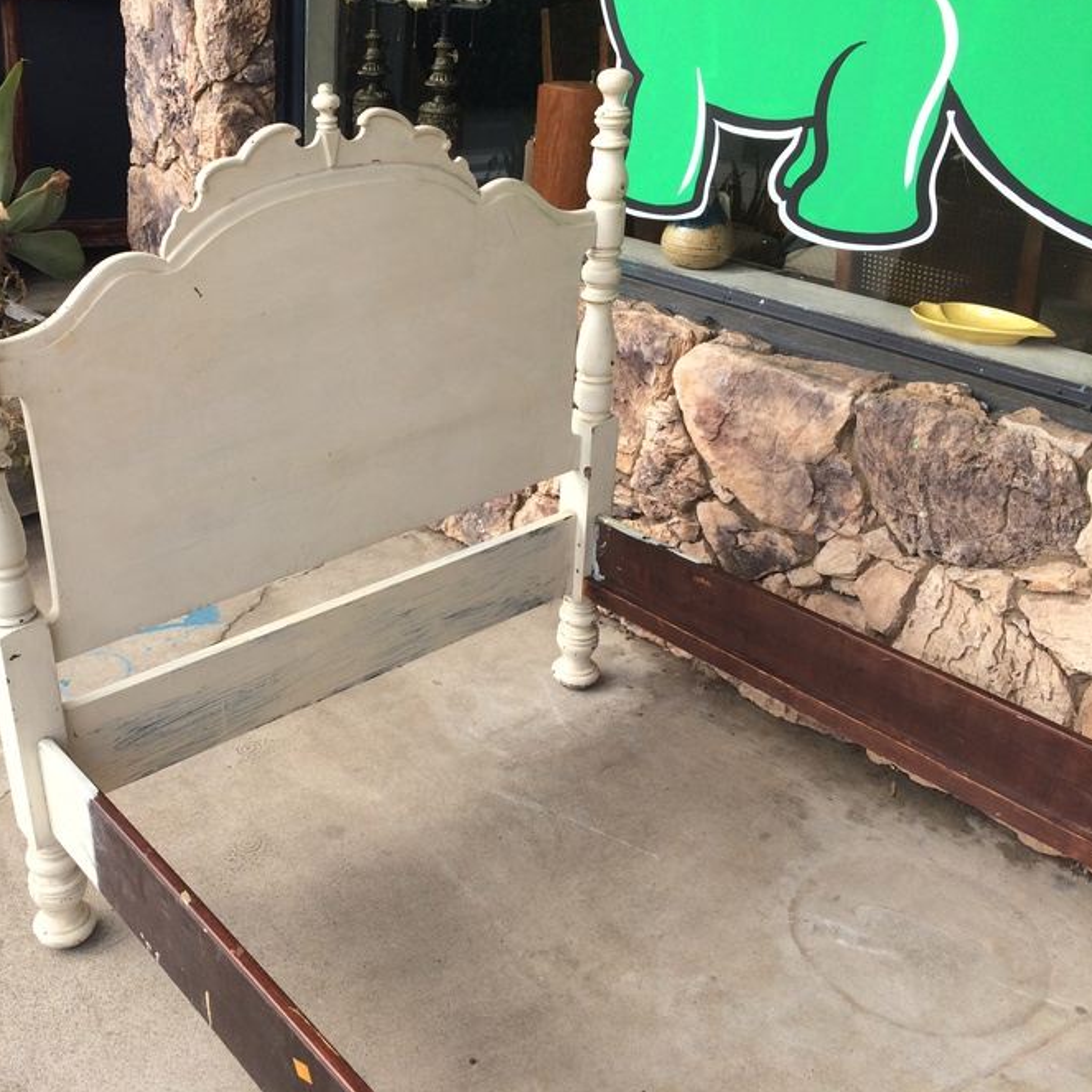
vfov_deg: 46.0
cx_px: 369
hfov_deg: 45.4
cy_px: 544
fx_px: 1285
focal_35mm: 36
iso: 32
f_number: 2.2
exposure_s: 1/760
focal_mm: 4.12
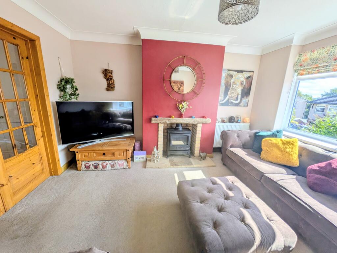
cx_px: 168
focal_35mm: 14
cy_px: 126
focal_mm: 1.83
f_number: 2.2
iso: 43
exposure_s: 1/417
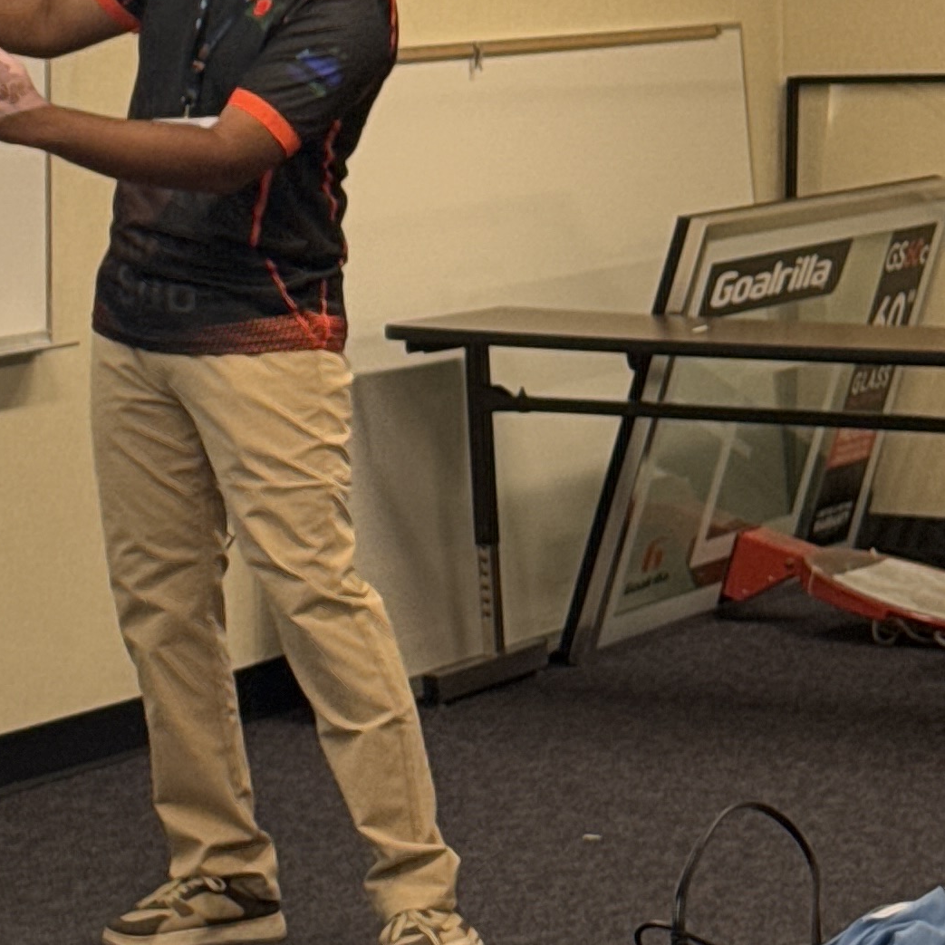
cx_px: -278
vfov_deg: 10.5
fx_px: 5065
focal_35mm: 164
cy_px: -193
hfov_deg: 10.4
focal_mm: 6.76
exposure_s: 1/133
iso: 80
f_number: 1.78
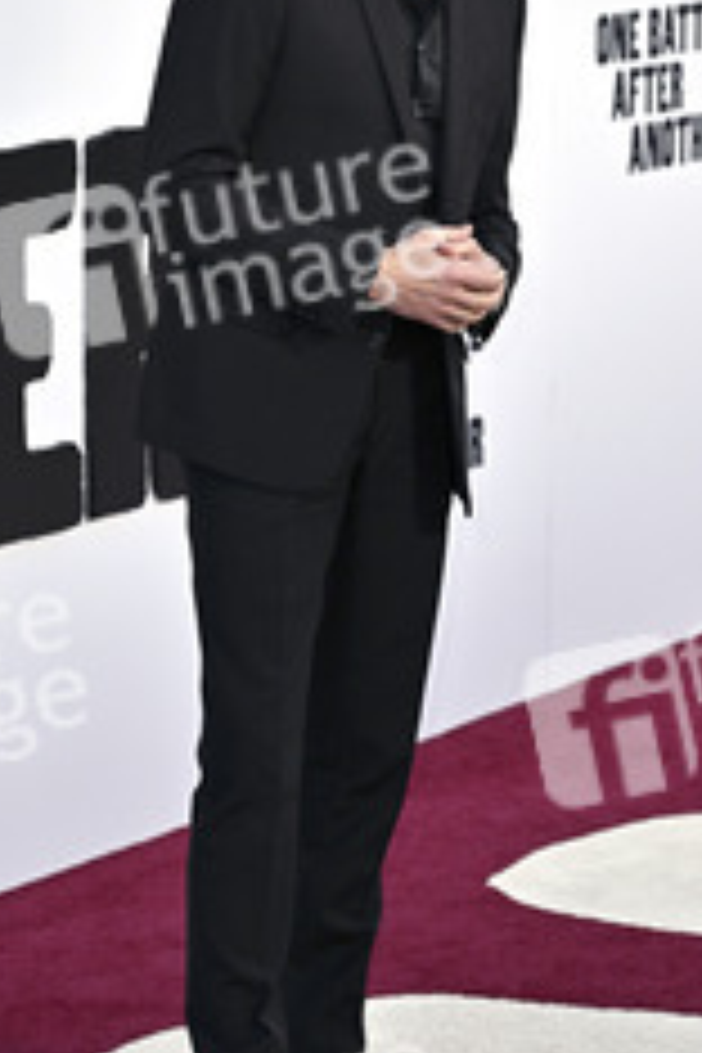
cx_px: 346
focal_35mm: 159
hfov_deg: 8.6
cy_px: 477
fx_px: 4650
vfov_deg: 12.9
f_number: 5
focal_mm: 93
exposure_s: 1/320
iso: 800
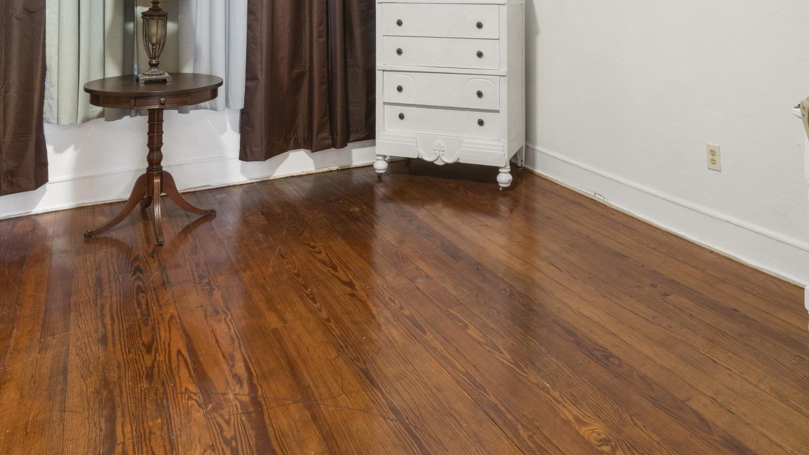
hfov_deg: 67.3
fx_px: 601
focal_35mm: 28
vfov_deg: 36.7
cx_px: 484
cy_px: -14
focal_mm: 10
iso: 250
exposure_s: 4
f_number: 9
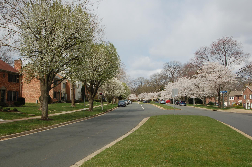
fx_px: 280
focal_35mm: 40
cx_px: 119
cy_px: 86
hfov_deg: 48.5
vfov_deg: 33.3
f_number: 9
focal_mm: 24
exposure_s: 1/320
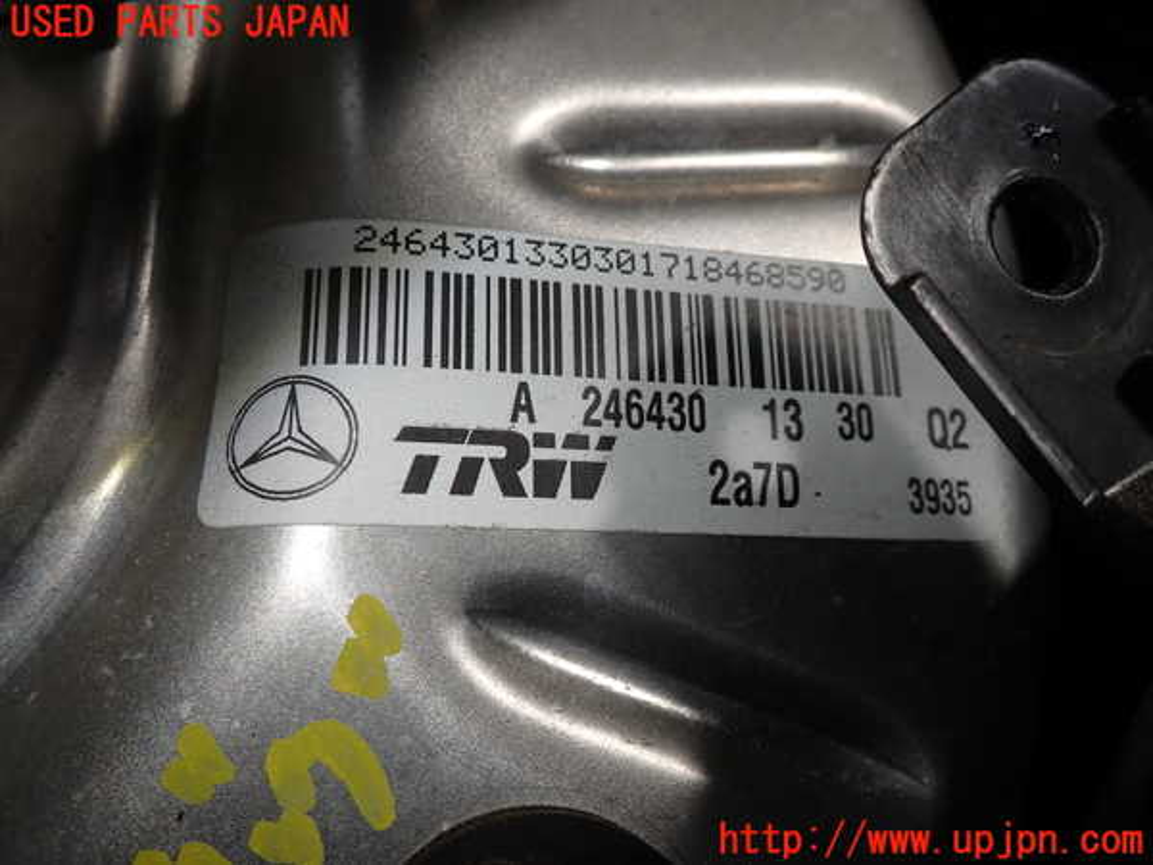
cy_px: 432
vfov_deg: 46.8
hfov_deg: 60.0
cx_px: 576
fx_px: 999
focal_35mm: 30
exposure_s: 1/80
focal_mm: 5.4
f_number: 3.2
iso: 100
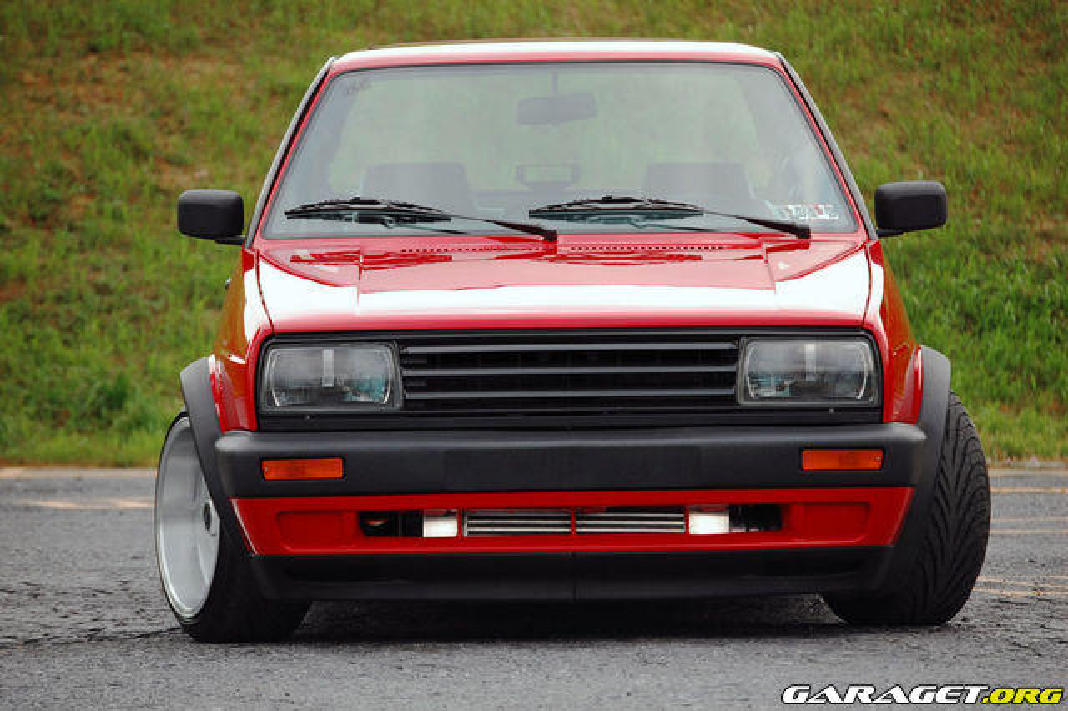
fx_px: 5782
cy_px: 356
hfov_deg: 10.6
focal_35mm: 195
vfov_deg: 7.0
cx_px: 534
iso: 200
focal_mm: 130
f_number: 5
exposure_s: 1/125
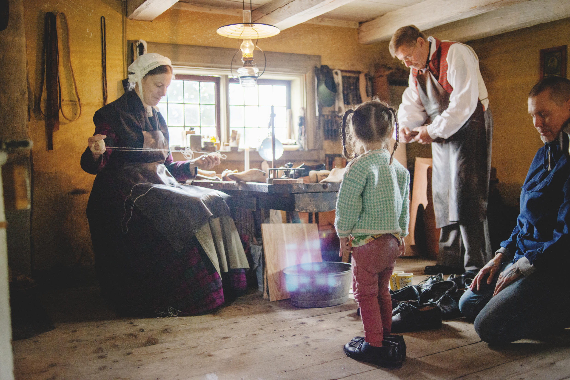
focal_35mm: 35
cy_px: 190
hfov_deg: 54.4
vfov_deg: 37.9
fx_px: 554
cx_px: 285
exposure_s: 1/100
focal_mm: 35
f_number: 2
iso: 1600
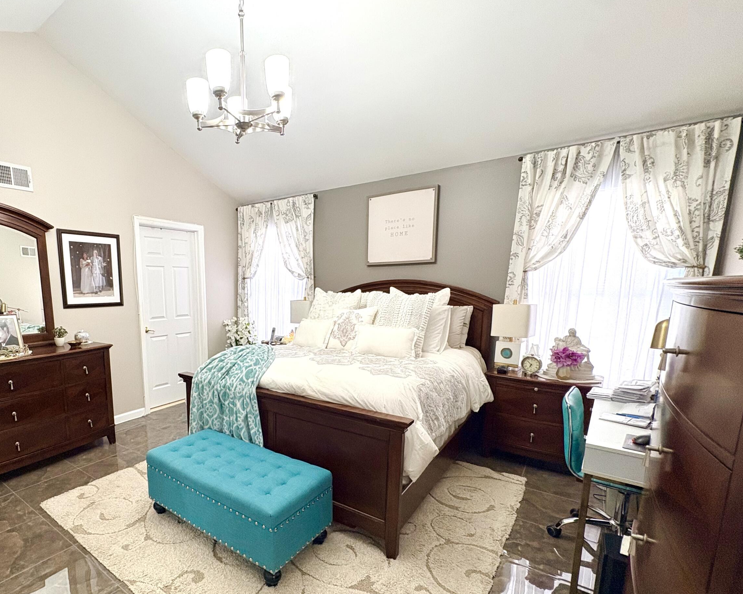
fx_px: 396
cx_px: 264
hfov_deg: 84.1
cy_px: 348
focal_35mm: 18
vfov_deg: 73.2
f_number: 2.2
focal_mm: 2.22
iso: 250
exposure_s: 1/60
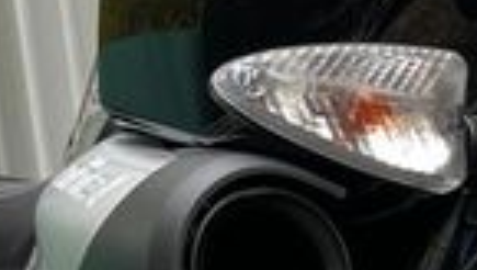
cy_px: 537
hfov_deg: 16.6
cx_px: 530
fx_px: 1583
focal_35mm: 125
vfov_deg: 9.2
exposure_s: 1/122
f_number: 1.6
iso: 125
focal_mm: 5.1
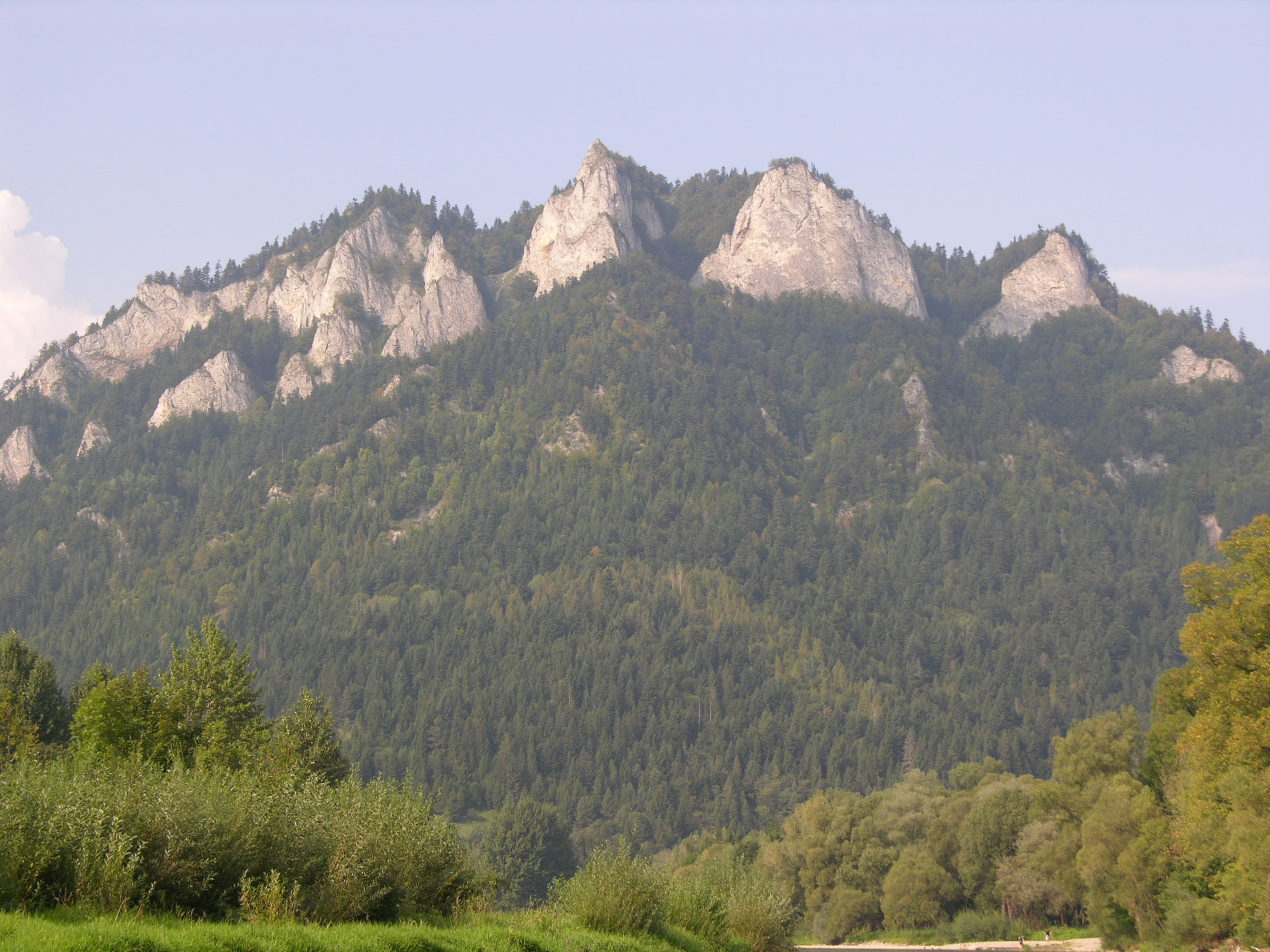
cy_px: 476
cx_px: 635
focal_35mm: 82
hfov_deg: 23.8
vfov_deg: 18.0
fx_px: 3008
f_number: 4.4
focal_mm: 21
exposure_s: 1/223
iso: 50
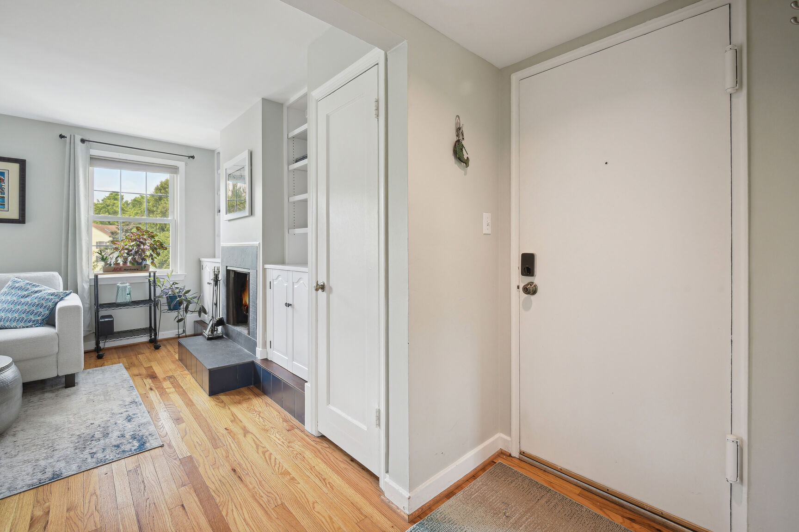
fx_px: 355
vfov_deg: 73.7
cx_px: 400
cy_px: 266
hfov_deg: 96.7
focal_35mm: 16
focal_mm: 16
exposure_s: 1/6
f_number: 8
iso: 400
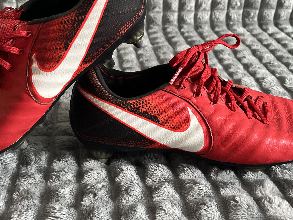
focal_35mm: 48
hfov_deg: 39.5
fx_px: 406
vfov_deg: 30.1
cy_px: 76
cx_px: 116
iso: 250
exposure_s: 1/50
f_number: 1.6
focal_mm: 5.1
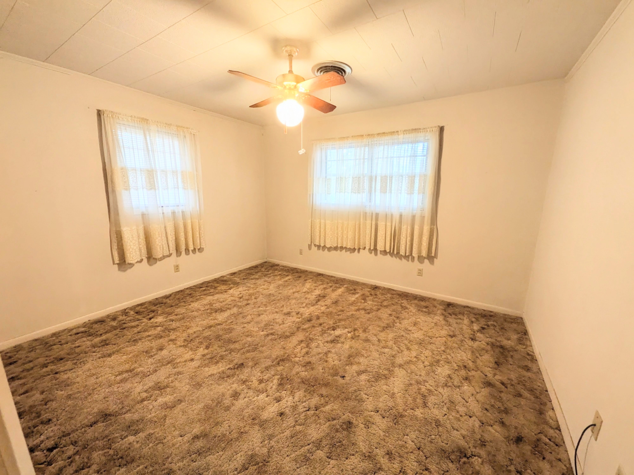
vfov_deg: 85.7
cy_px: 238
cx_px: 317
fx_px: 256
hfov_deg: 102.1
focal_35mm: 14
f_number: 2.2
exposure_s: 1/24
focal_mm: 1.85
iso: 111
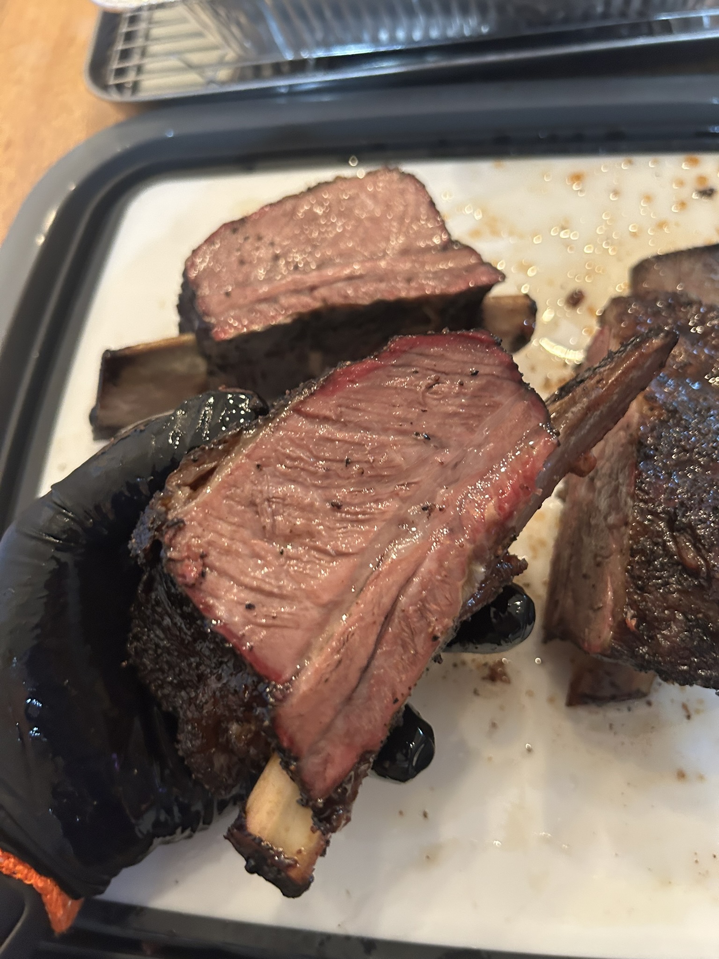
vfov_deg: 67.3
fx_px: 720
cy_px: 480
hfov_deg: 53.1
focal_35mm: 26
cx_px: 360
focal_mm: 5.7
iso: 400
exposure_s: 1/40
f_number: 1.5
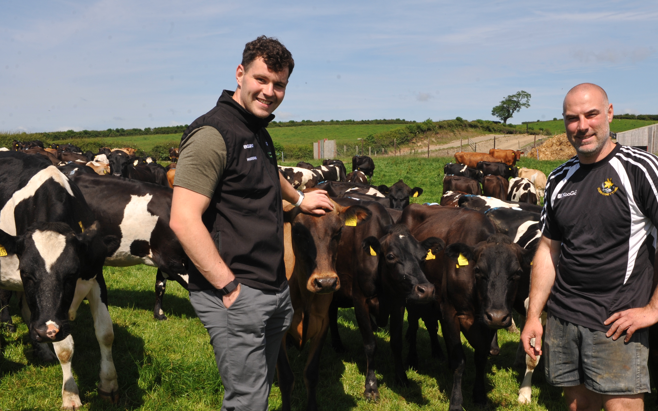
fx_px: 771
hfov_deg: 45.7
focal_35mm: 43
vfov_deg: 29.6
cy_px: 283
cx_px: 426
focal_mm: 31
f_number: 16
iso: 400
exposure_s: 1/250
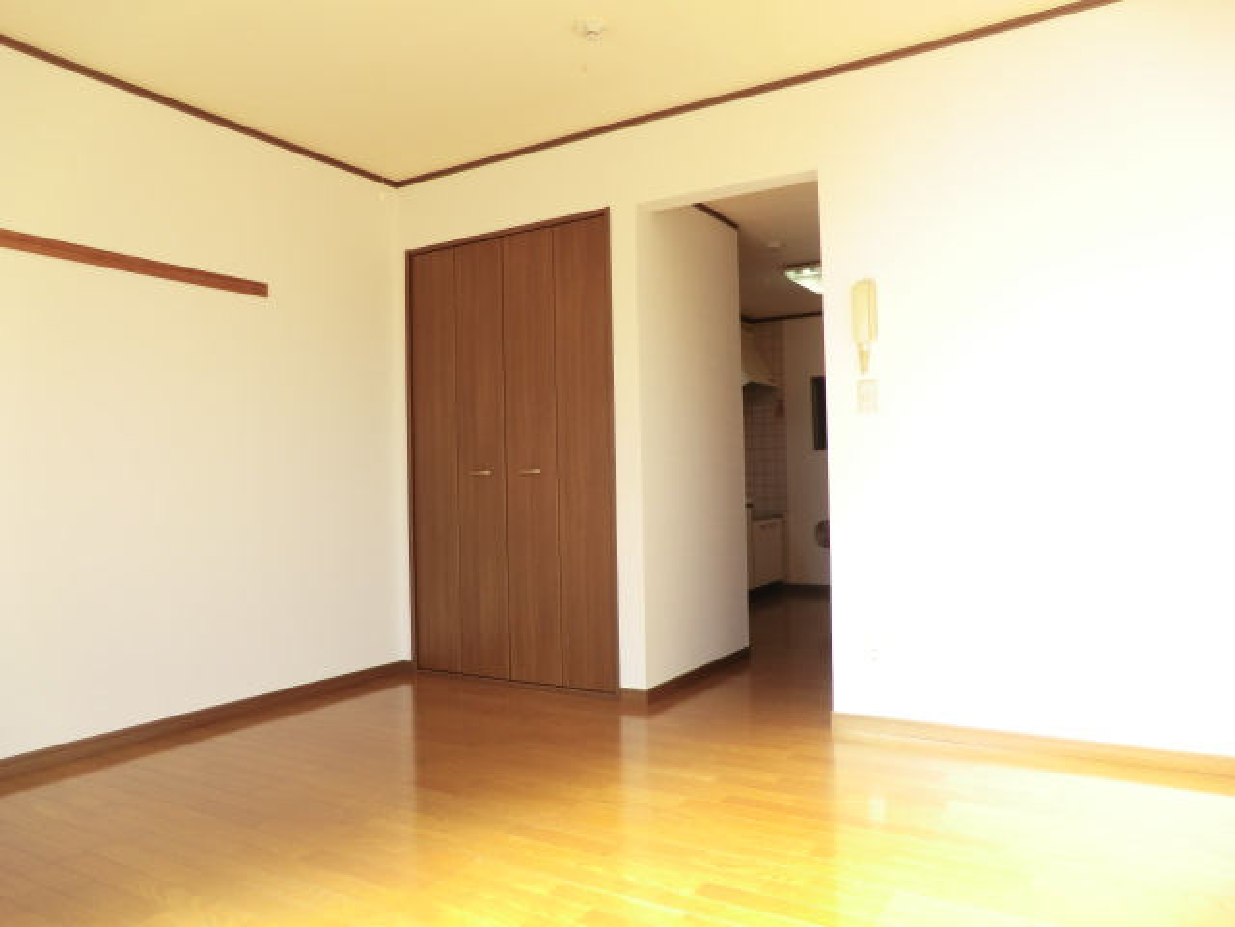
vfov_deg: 56.8
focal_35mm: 24
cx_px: 618
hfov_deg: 71.6
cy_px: 464
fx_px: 856
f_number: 3.2
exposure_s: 1/60
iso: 80
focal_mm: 4.3
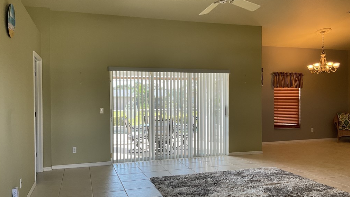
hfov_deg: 61.0
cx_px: 174
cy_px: 103
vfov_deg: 36.7
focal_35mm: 32
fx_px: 297
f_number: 1.8
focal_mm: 3
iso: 40
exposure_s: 1/120
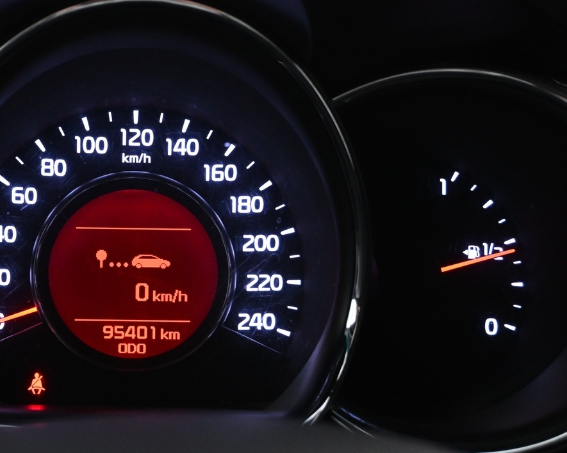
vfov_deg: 22.4
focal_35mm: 68
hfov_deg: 27.4
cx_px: 133
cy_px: 260
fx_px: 1146
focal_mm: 26.5
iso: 2200
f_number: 4.5
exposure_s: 1/40
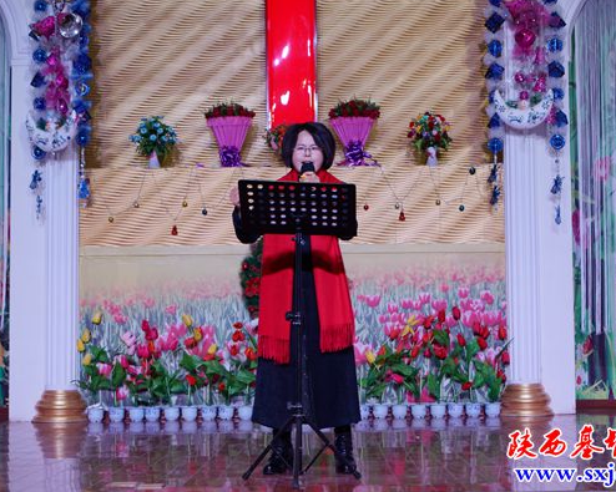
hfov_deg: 26.1
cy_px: 245
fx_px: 1331
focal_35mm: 73
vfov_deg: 21.0
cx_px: 340
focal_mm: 64
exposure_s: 1/160
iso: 250
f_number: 4
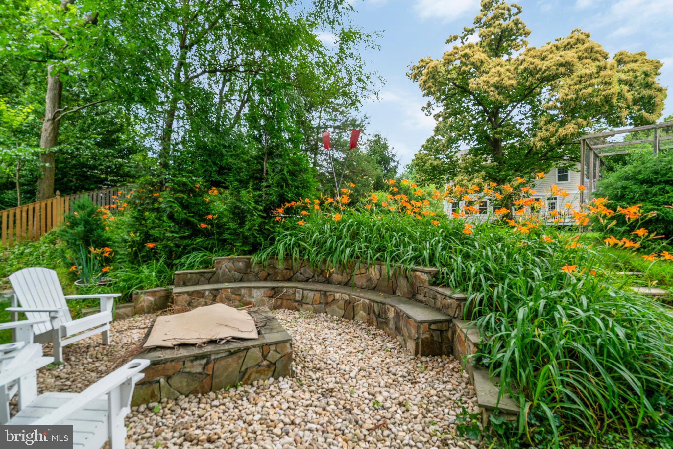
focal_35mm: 16
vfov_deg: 73.8
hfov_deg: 96.7
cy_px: 224
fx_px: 299
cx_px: 336
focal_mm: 16
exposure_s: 1/320
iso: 800
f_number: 8
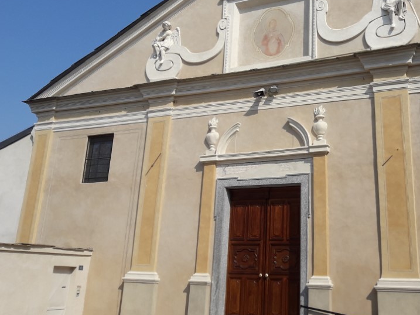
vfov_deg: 35.6
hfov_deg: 46.3
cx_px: 267
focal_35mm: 40
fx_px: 485
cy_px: 104
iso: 40
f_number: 1.9
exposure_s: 1/2500
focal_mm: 3.7
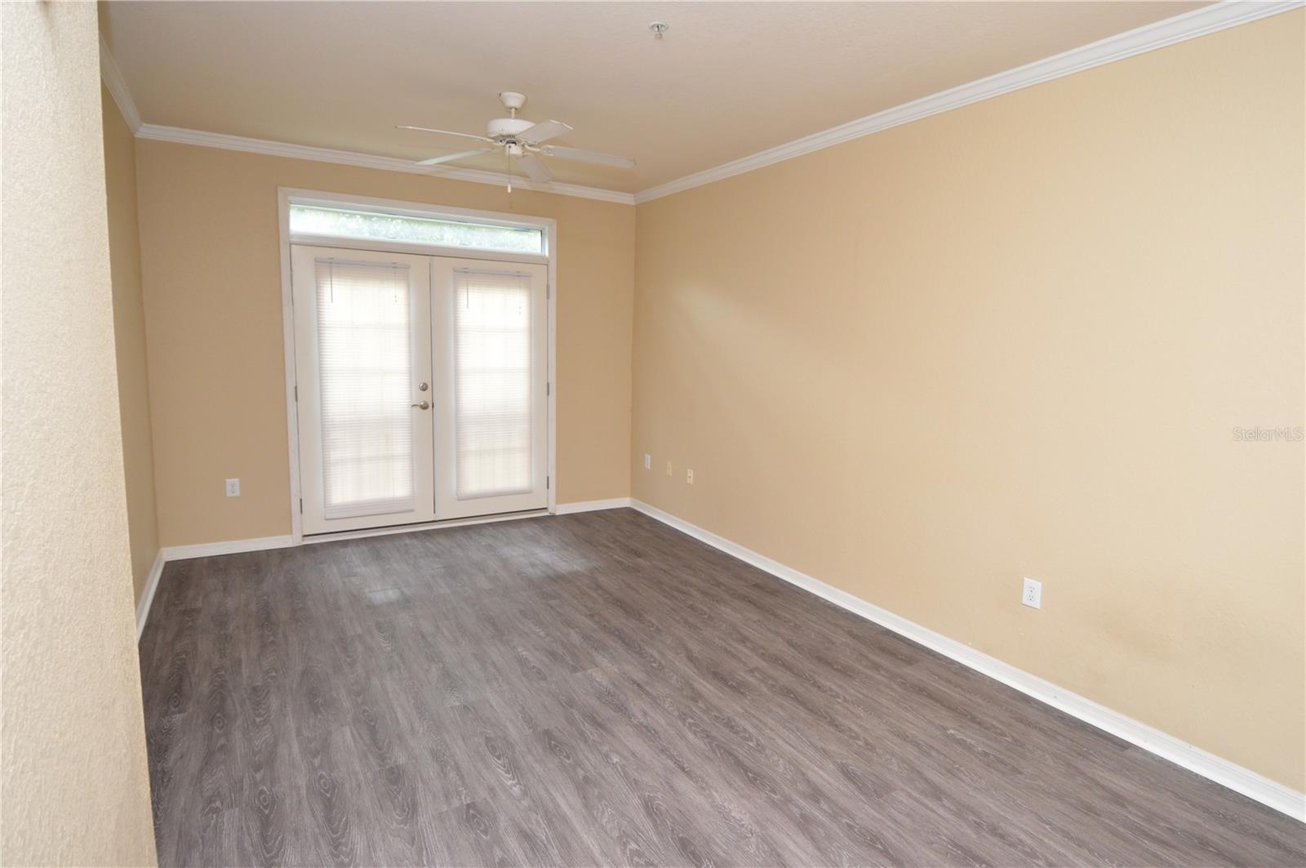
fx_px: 652
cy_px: 434
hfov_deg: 90.1
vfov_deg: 67.3
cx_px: 653
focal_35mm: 18
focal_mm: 12
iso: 640
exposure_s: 1/60
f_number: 4
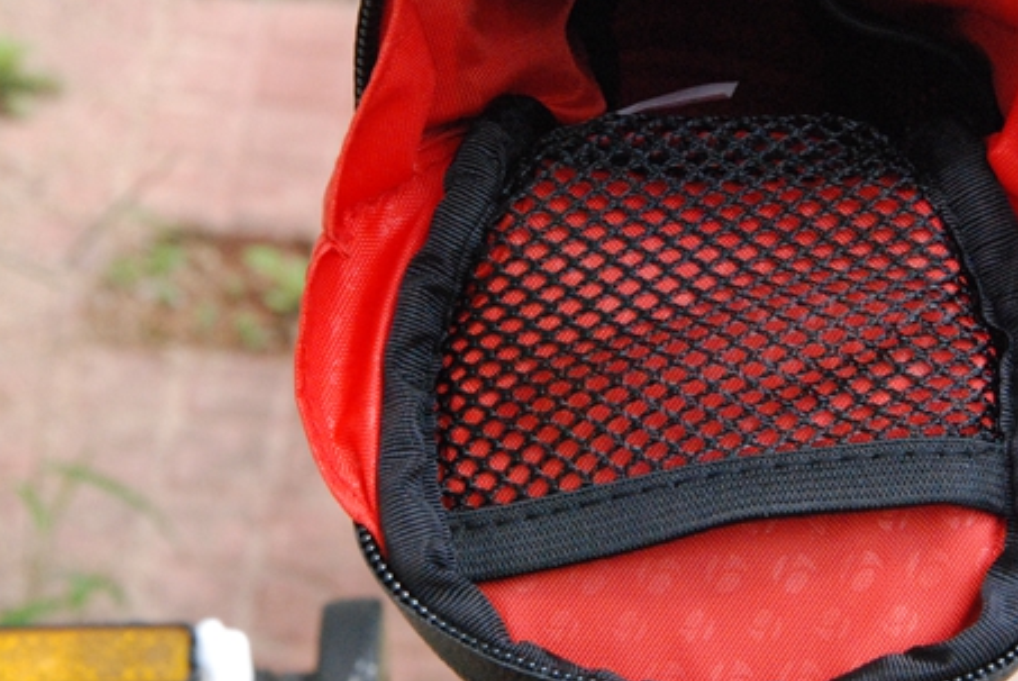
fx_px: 4925
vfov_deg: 7.9
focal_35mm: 174
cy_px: 279
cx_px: 728
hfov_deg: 11.8
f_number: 13
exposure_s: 1/400
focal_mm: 70
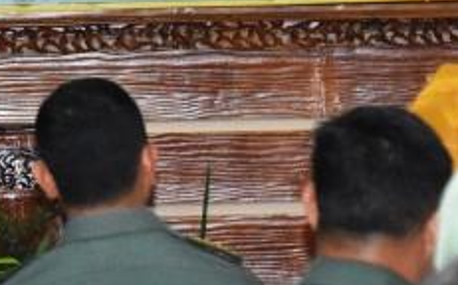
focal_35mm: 610
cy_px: -240
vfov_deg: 2.1
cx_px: -56
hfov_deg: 3.4
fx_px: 7608
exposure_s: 1/60
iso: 4500
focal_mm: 90
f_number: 5.3
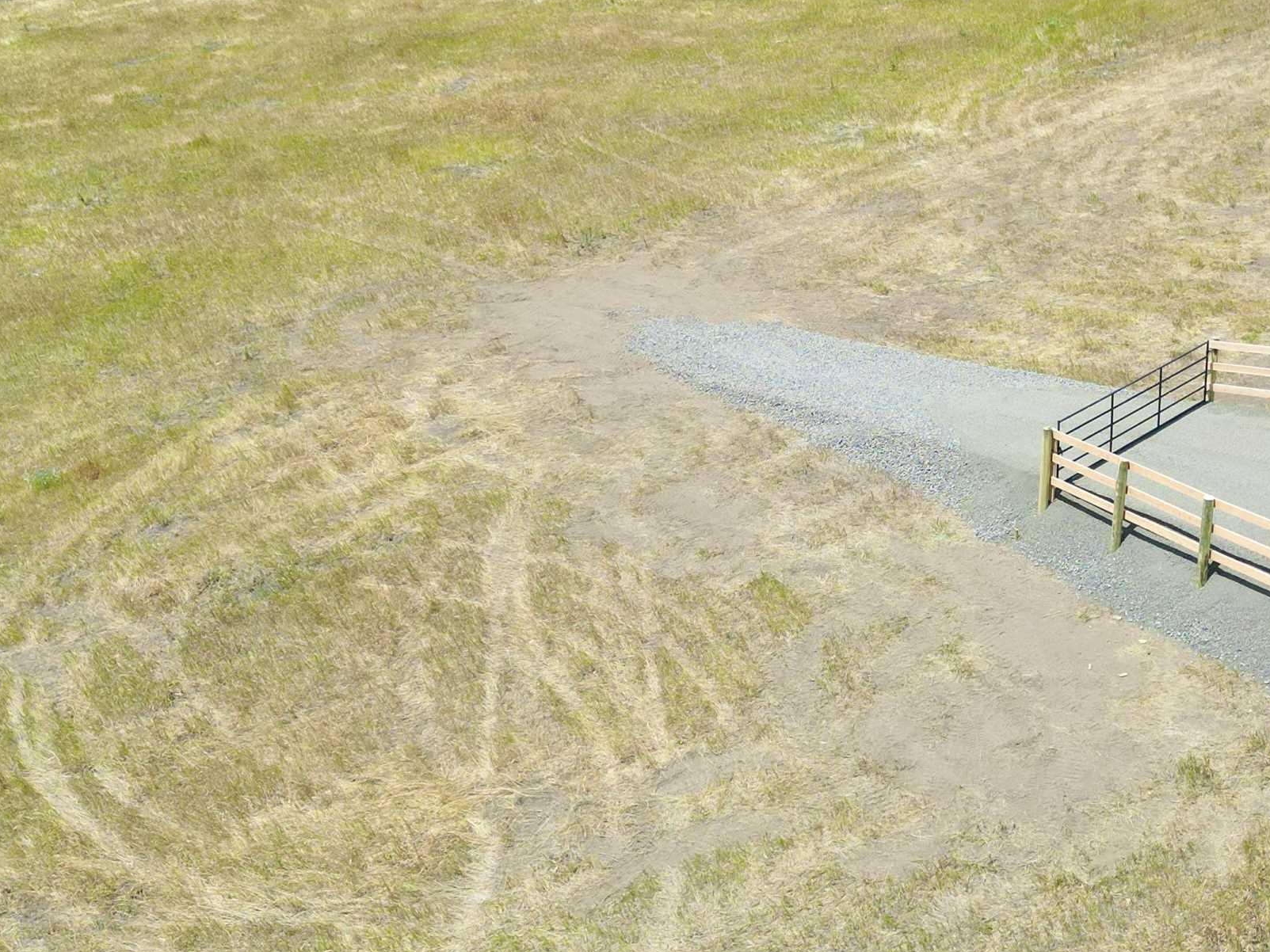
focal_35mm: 46
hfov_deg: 41.1
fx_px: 1688
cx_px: 733
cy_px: 315
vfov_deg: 31.3
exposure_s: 1/3000
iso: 110
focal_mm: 6.72
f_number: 1.7
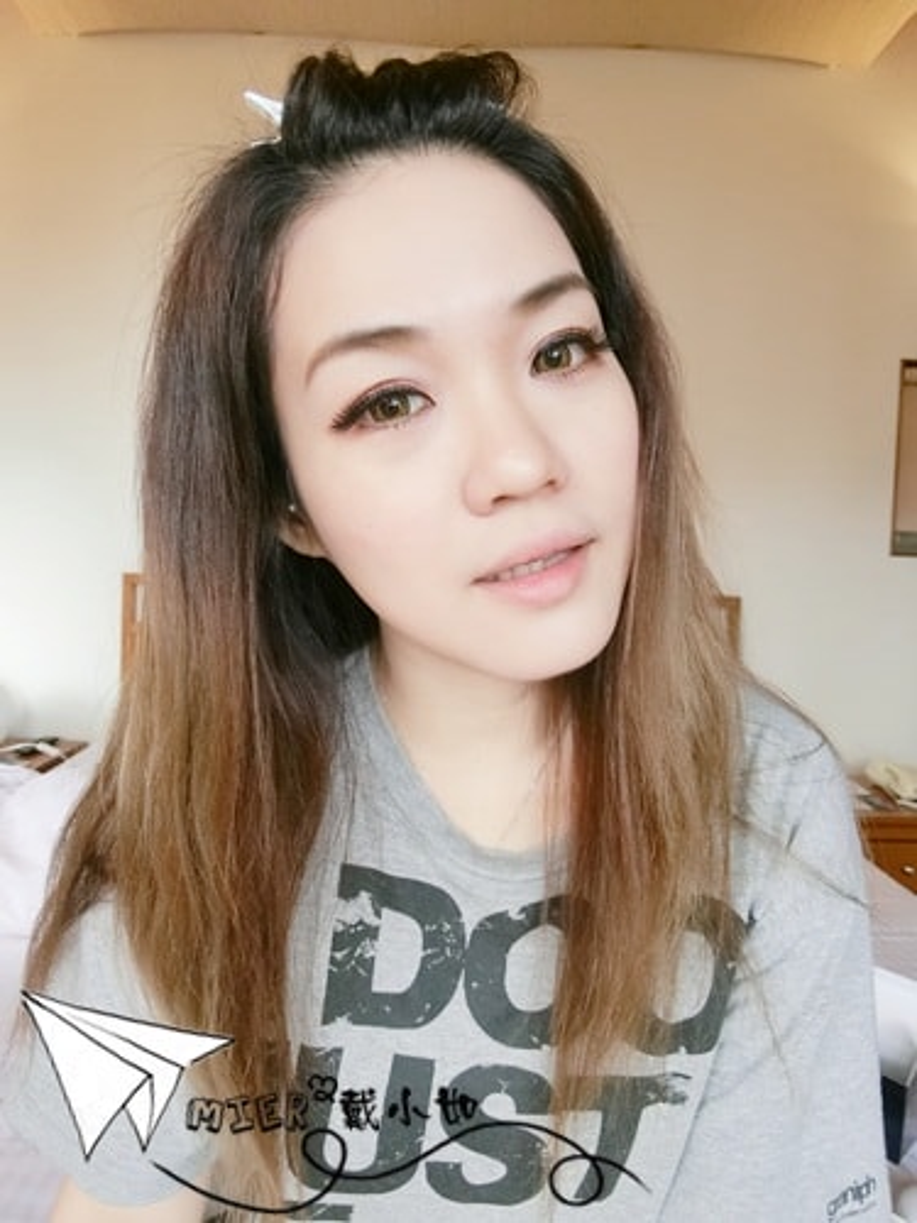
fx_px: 742
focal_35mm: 21
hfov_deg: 63.4
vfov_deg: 79.0
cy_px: 612
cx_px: 458
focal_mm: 4.58
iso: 320
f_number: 2.8
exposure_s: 1/50
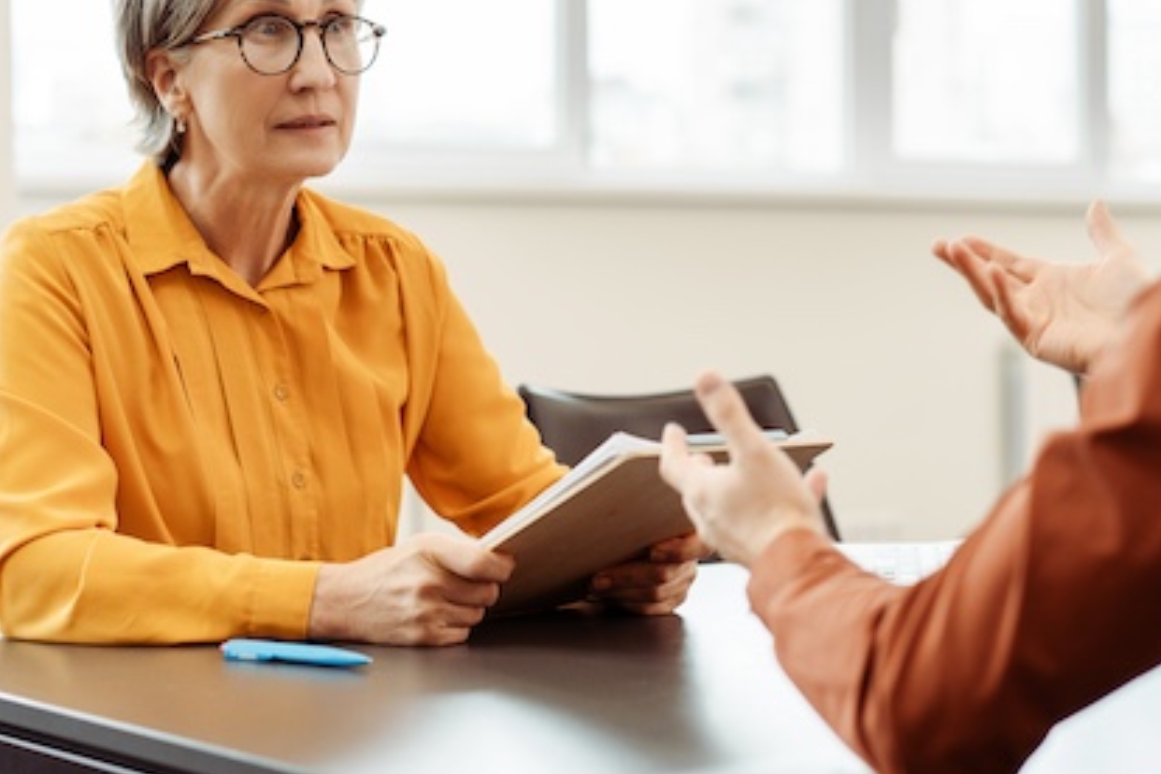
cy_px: 271
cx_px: 752
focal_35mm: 85
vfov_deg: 16.0
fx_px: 2741
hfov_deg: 23.8
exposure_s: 1/250
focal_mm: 55
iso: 500
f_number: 2.5
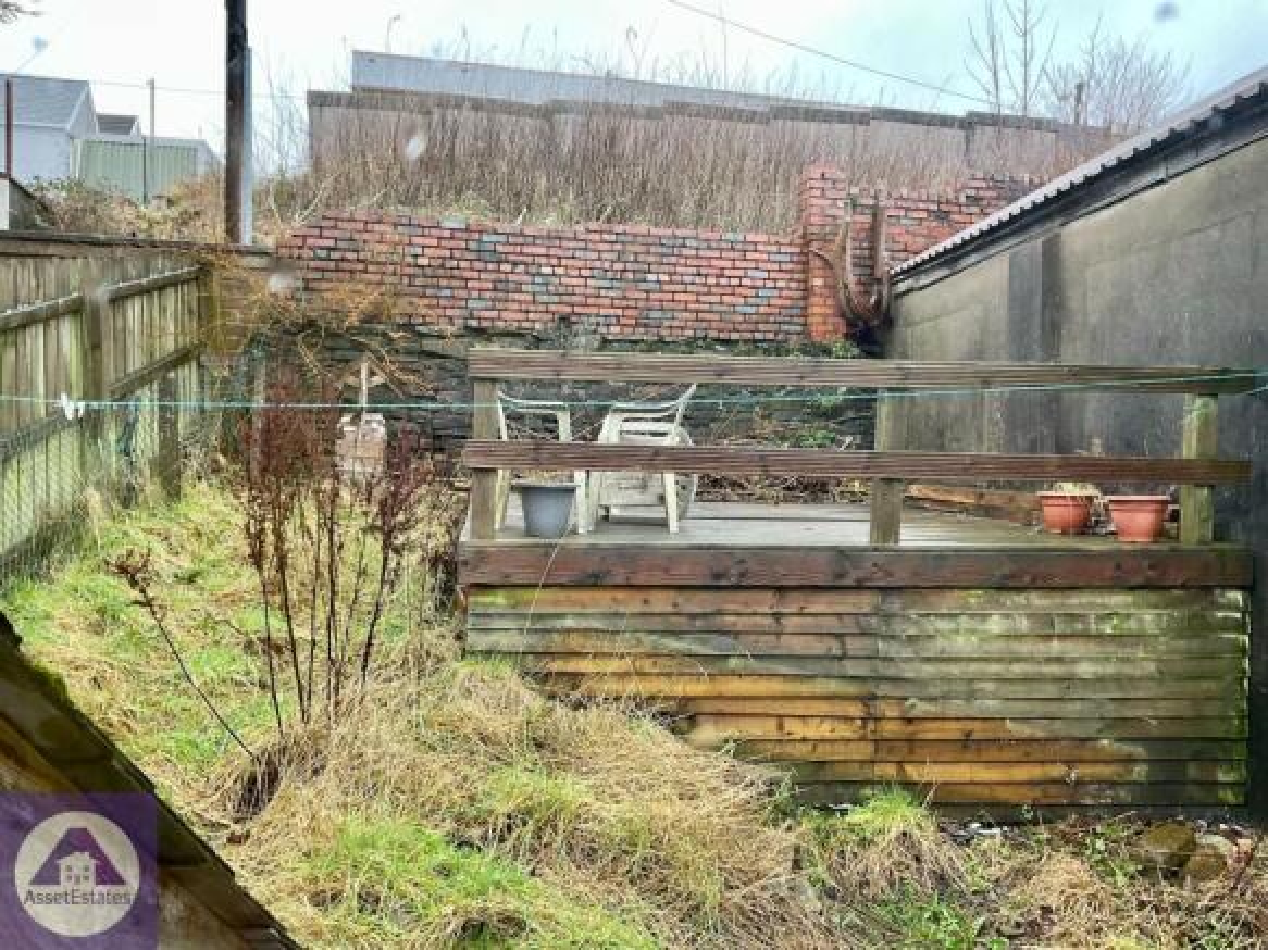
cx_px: 634
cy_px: 475
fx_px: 1062
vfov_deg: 48.2
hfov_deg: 61.7
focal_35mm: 29
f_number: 1.8
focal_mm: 3
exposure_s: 1/99
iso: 64
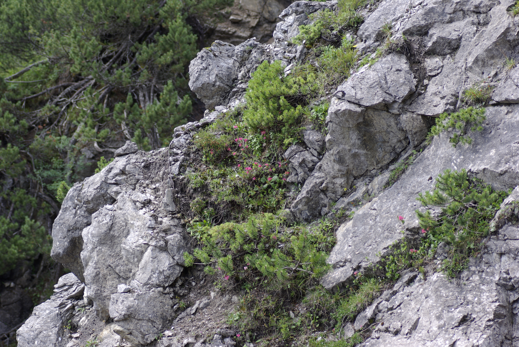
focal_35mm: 135
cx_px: 260
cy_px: 174
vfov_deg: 10.2
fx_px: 1949
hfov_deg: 15.2
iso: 100
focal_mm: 90
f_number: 4
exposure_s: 1/200
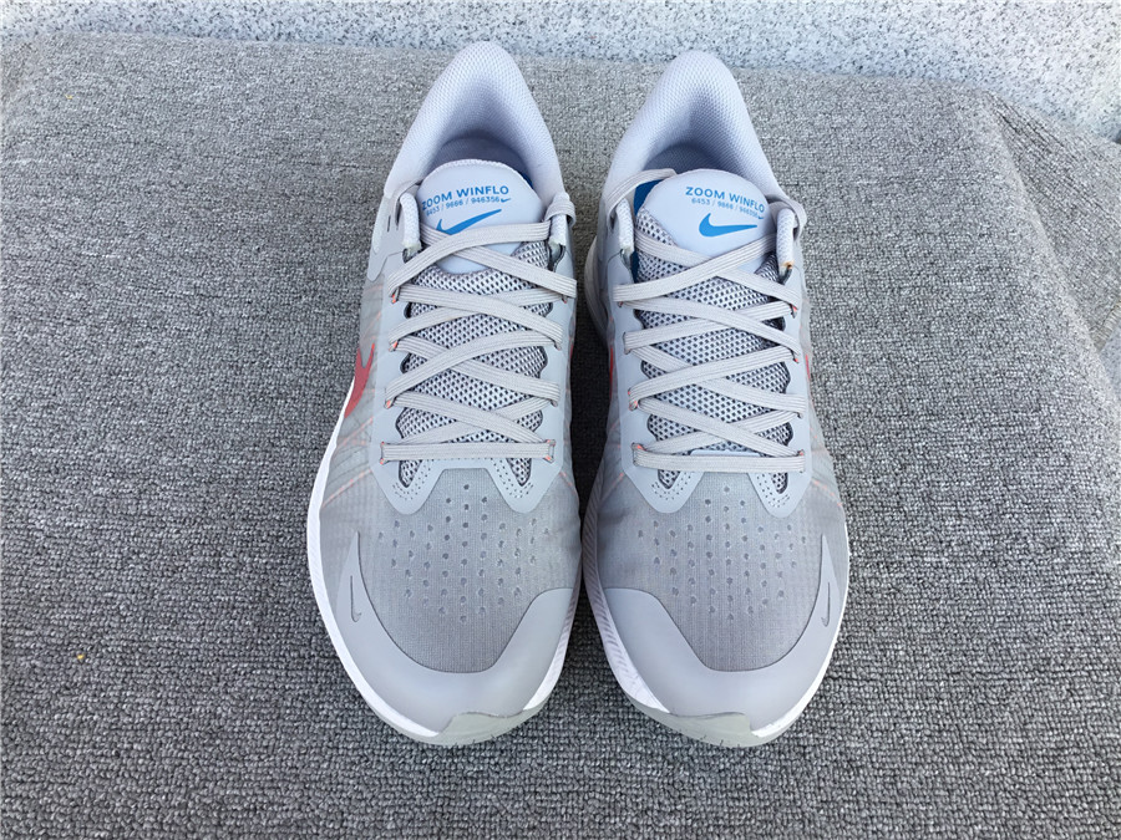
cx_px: 560
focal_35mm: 31
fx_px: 1004
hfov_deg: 58.4
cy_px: 420
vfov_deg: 45.4
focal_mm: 3.3
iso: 25
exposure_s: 1/153
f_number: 2.4
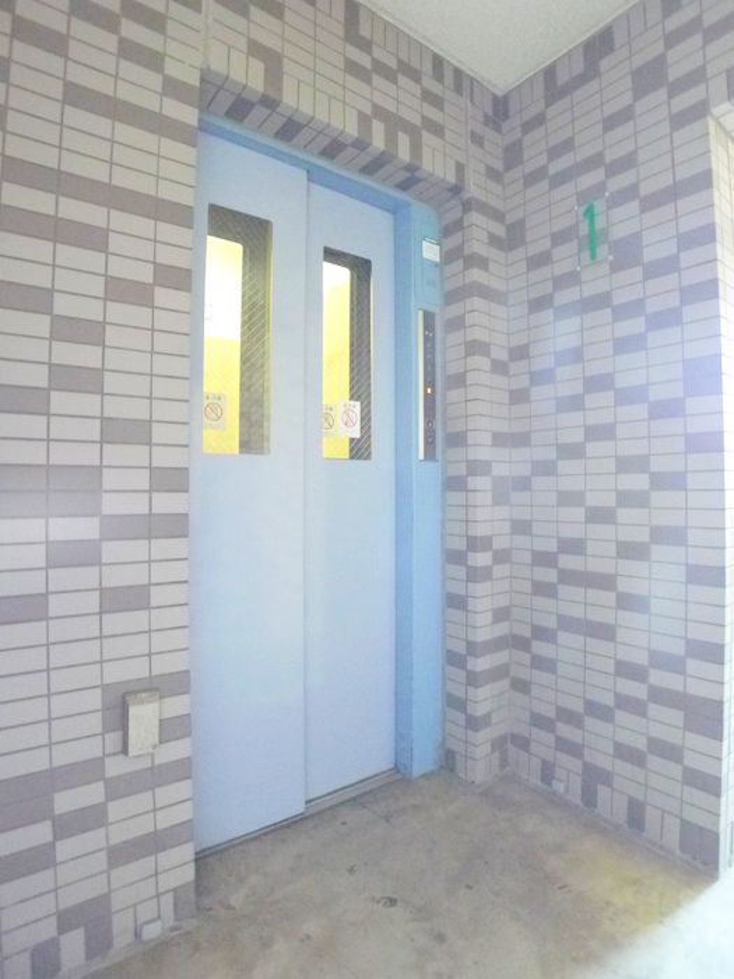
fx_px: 679
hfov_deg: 56.8
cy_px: 490
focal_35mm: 24
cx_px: 367
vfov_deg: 71.6
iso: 800
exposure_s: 1/20
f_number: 2
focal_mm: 5.1
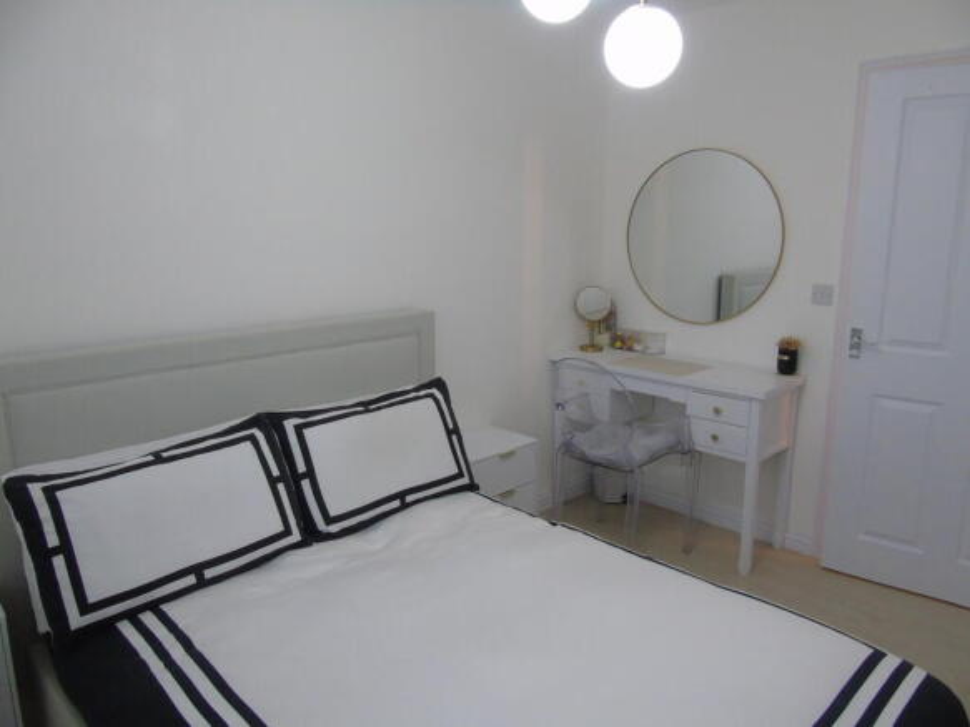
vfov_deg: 54.9
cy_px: 364
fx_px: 700
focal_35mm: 25
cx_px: 485
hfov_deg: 69.4
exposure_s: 1/30
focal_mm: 4.4
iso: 320
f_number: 3.4
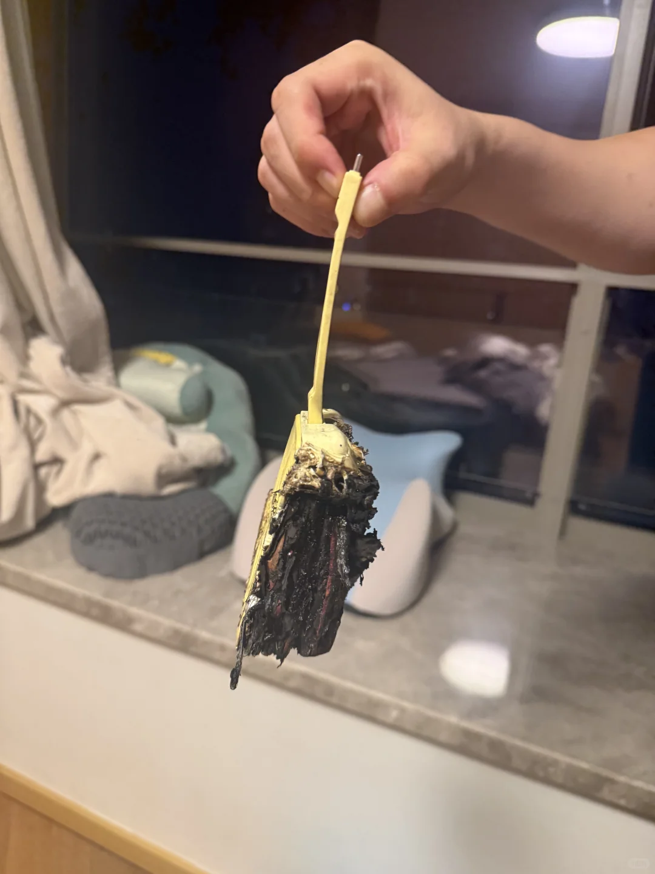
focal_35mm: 24
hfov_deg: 56.8
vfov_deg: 71.6
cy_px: 437
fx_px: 606
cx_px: 328
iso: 320
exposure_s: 1/50
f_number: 1.78
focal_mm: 6.76
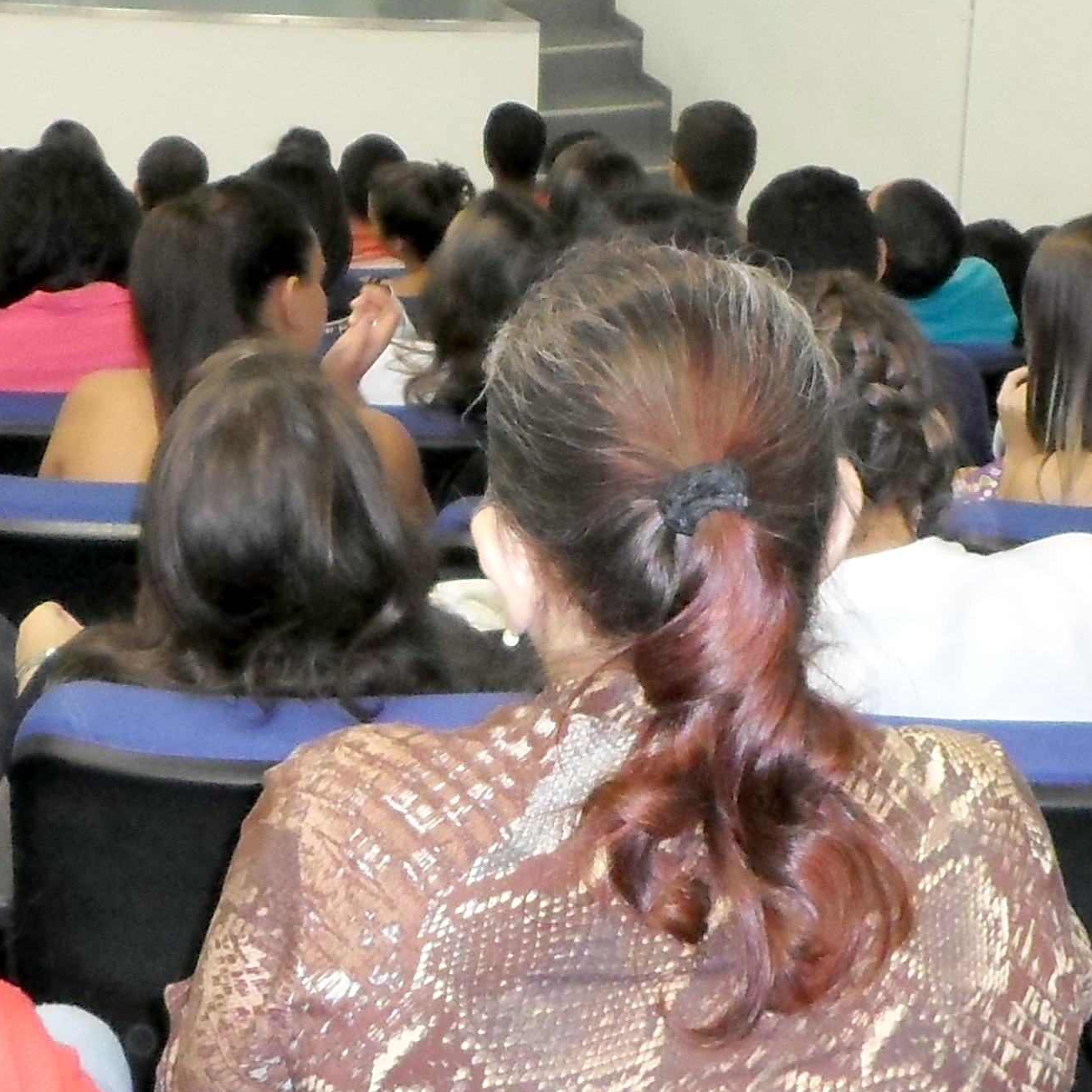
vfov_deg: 22.2
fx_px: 2784
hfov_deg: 22.2
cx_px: 567
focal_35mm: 78
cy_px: 546
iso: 240
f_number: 2.5
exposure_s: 1/30
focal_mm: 4.5
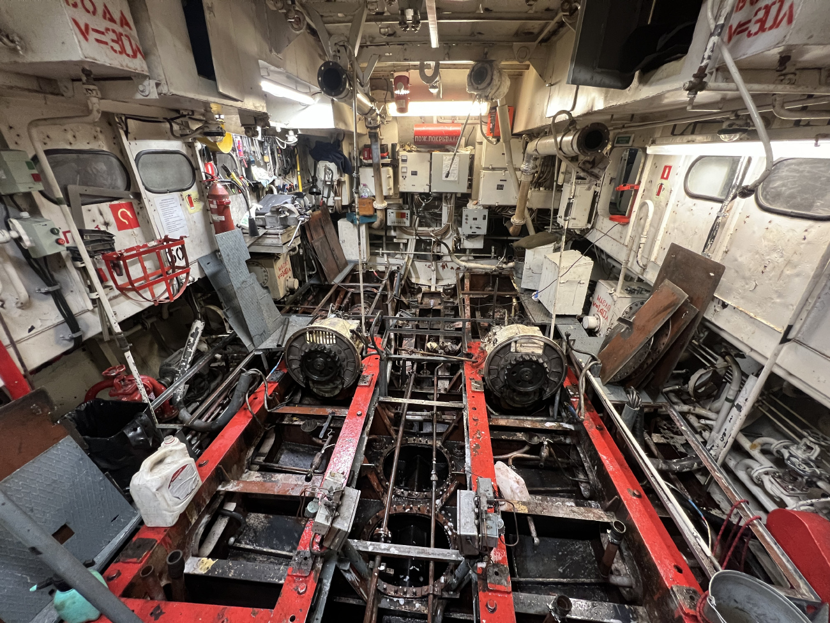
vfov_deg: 89.9
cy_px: 312
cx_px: 415
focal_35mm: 13
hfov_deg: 106.2
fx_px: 312
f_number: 1.8
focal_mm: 1.57
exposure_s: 1/50
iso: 320
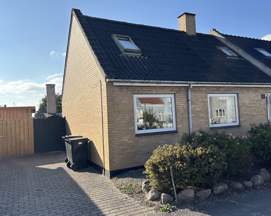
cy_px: 105
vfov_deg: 48.5
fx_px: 241
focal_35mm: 30
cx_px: 147
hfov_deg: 58.7
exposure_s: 1/2857
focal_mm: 5.96
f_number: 1.6
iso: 50
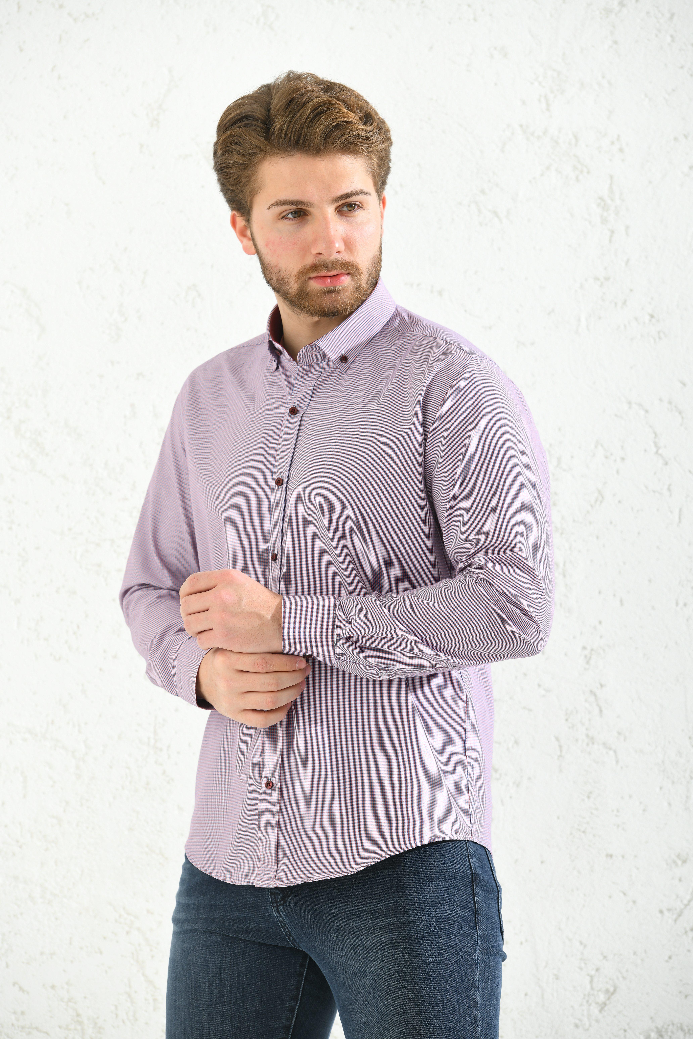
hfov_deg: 8.3
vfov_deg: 12.5
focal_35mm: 165
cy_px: 520
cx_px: 346
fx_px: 4764
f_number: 6.3
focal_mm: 165
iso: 125
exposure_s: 1/160
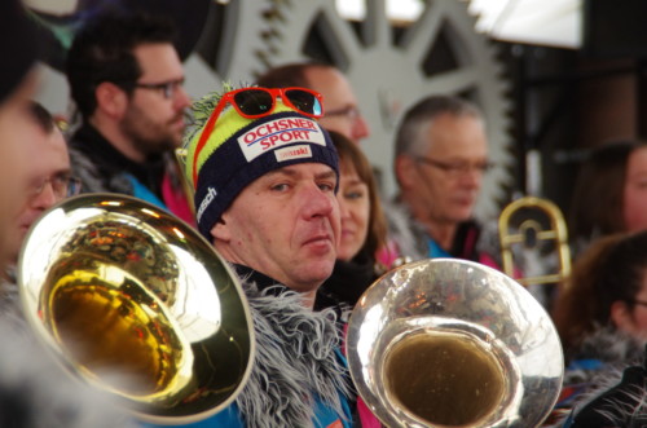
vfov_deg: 4.6
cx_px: 324
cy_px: 214
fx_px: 5380
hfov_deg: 6.9
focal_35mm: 300
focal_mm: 200
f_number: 6.3
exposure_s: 1/250
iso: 1600
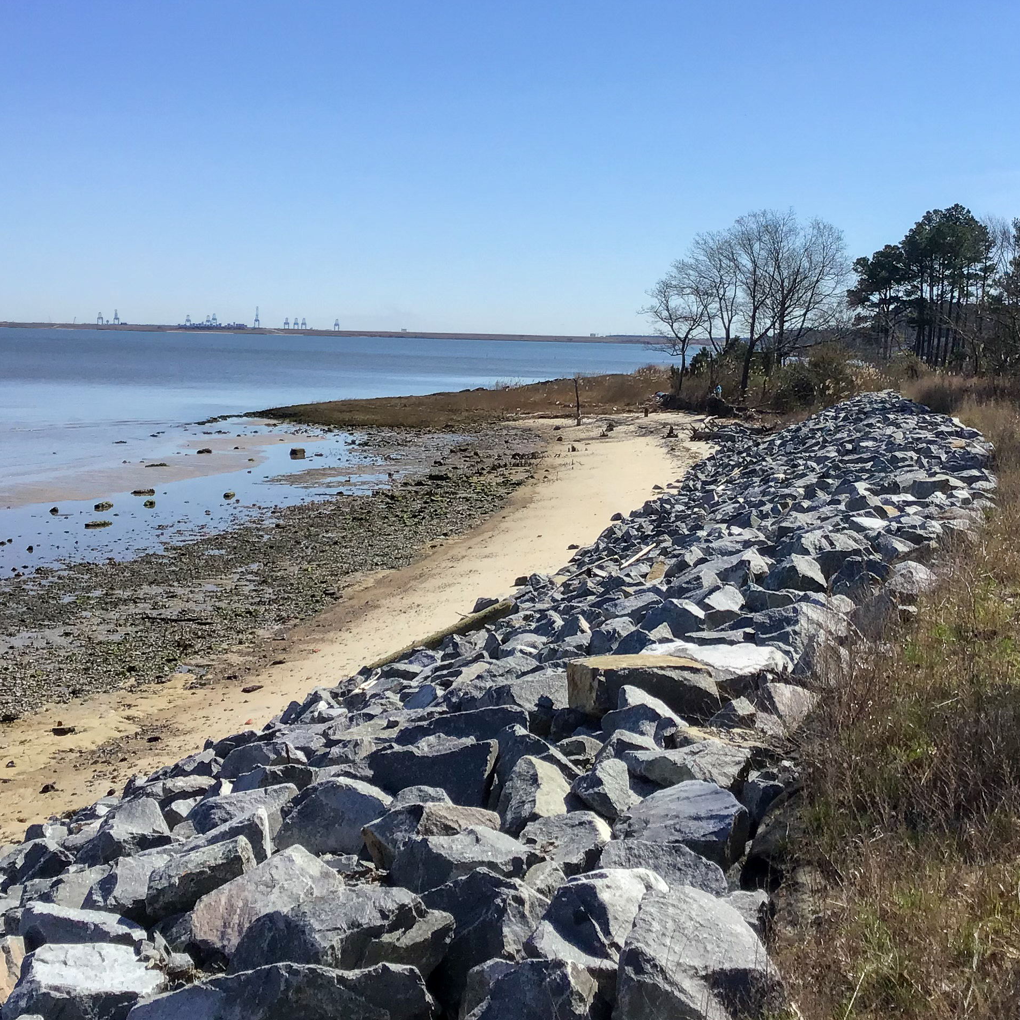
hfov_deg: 35.9
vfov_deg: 35.9
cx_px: 616
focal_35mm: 47
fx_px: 1567
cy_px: 385
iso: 25
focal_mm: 3.3
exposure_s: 1/1900
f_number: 2.4
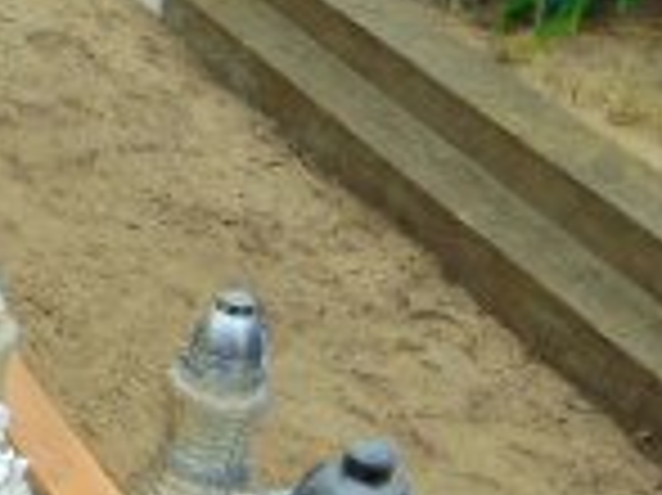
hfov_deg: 15.8
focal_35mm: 109
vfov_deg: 13.4
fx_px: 2083
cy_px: 36
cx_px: -477
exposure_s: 1/80
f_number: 3
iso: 80
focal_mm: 4.5
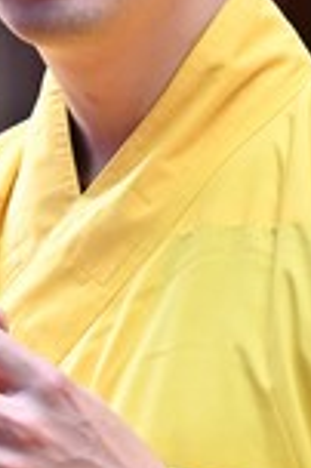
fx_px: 6649
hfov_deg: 2.7
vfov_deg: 4.0
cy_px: 428
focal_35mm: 512
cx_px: 176
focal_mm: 120
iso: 320
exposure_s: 1/125
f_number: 5
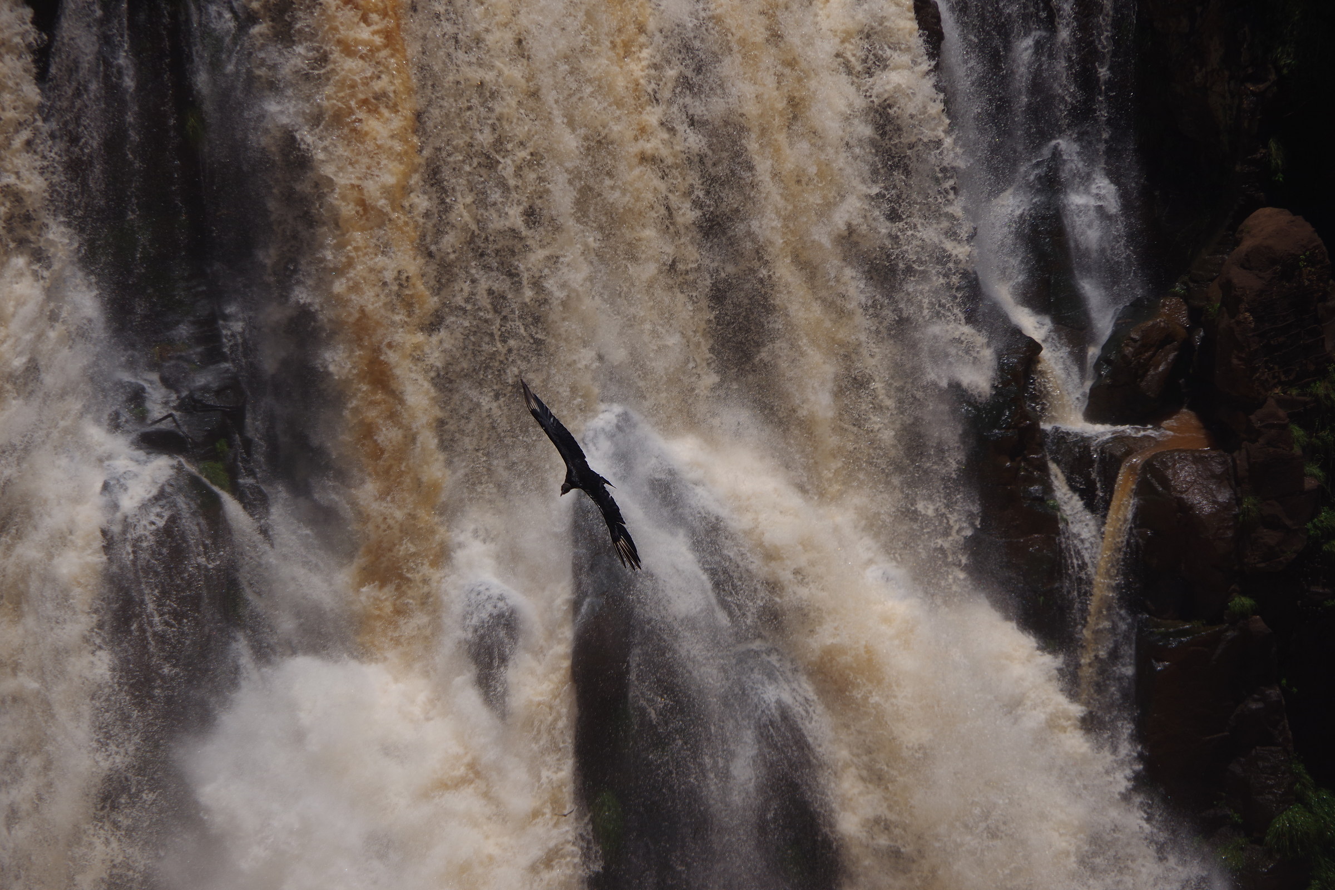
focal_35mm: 202
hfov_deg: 10.2
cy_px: 445
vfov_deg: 6.8
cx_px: 668
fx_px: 7490
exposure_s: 1/1600
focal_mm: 135
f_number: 5.6
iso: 100
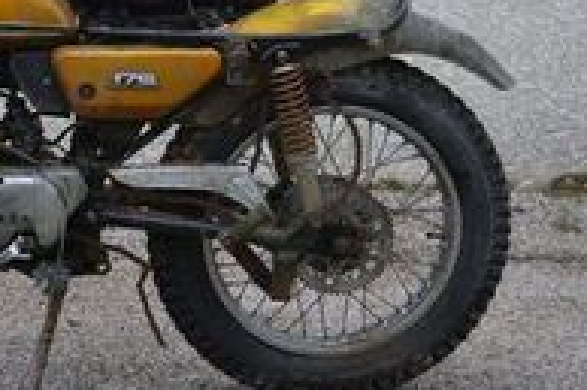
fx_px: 1613
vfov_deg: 13.7
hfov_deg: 20.0
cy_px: 54
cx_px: 3
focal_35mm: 99
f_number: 5.6
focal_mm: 32
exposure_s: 1/125
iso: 160
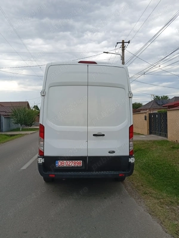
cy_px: 119
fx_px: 199
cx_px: 90
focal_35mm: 29
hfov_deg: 48.4
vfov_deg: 61.6
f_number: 1.8
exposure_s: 1/152
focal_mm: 3.98
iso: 51
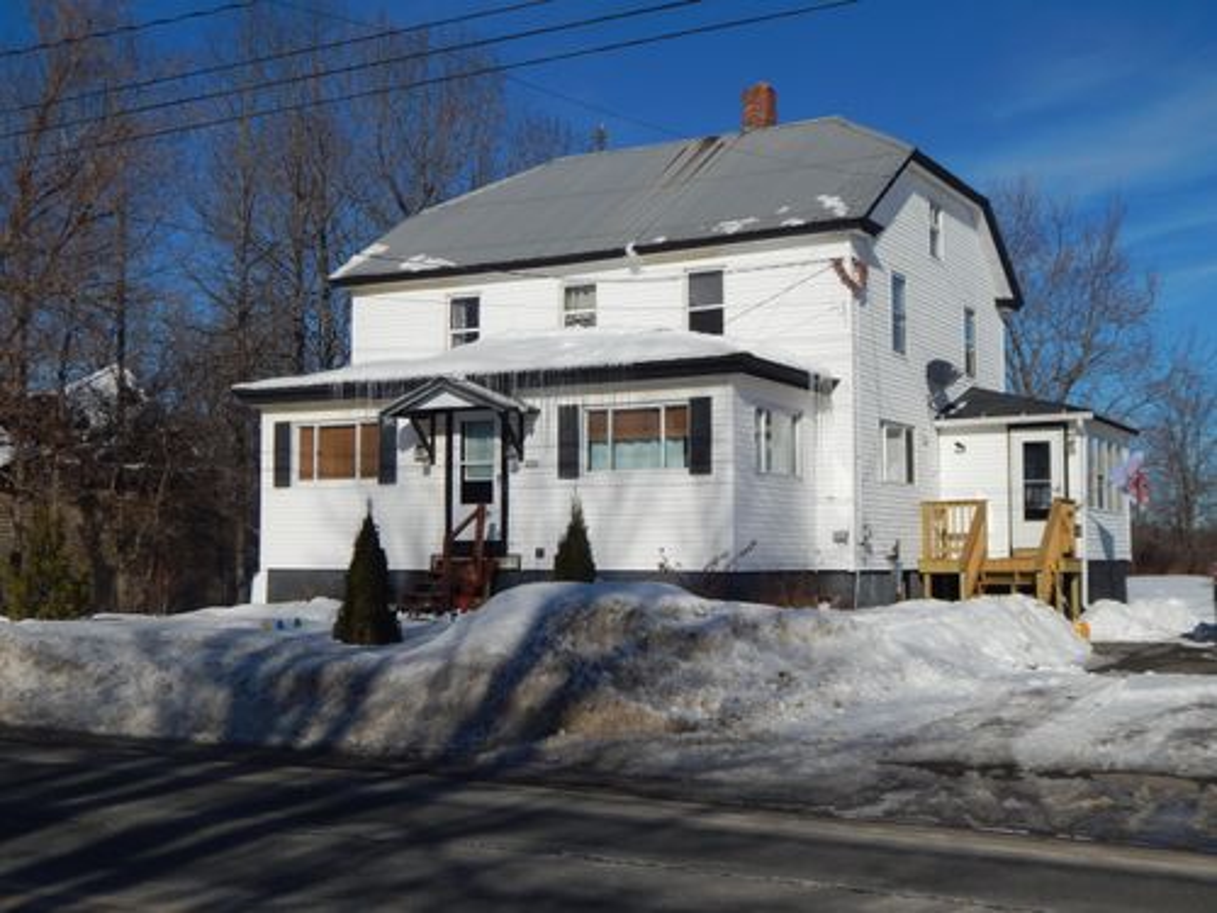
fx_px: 1512
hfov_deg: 43.9
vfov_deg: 33.6
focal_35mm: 43
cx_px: 608
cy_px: 456
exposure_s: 1/1250
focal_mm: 7.7
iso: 125
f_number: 7.1
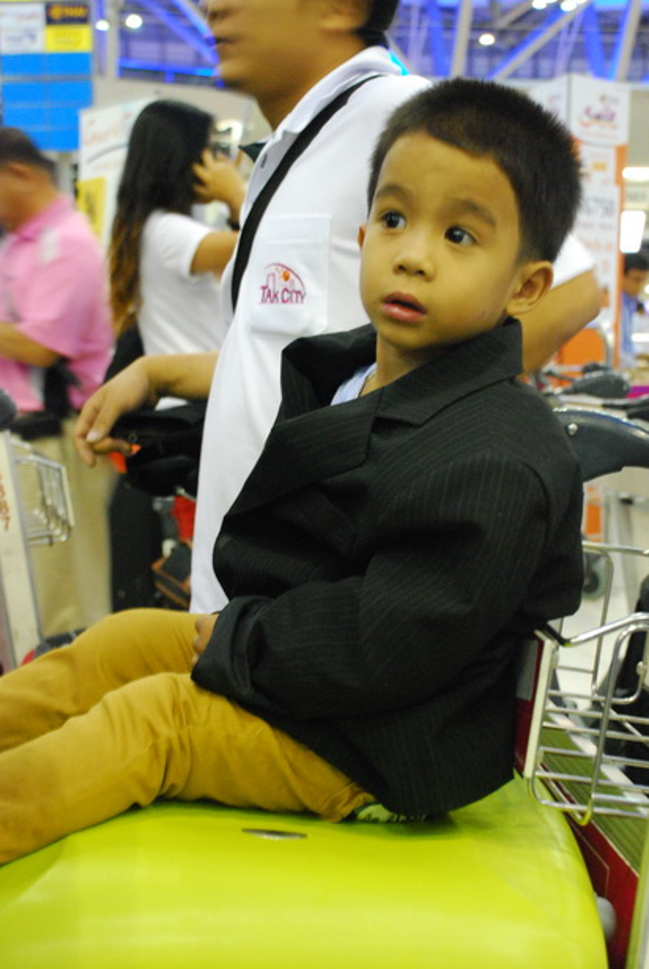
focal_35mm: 61
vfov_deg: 32.8
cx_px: 339
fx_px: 1644
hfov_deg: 22.3
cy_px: 485
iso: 1600
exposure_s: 1/10
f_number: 4.5
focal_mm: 38
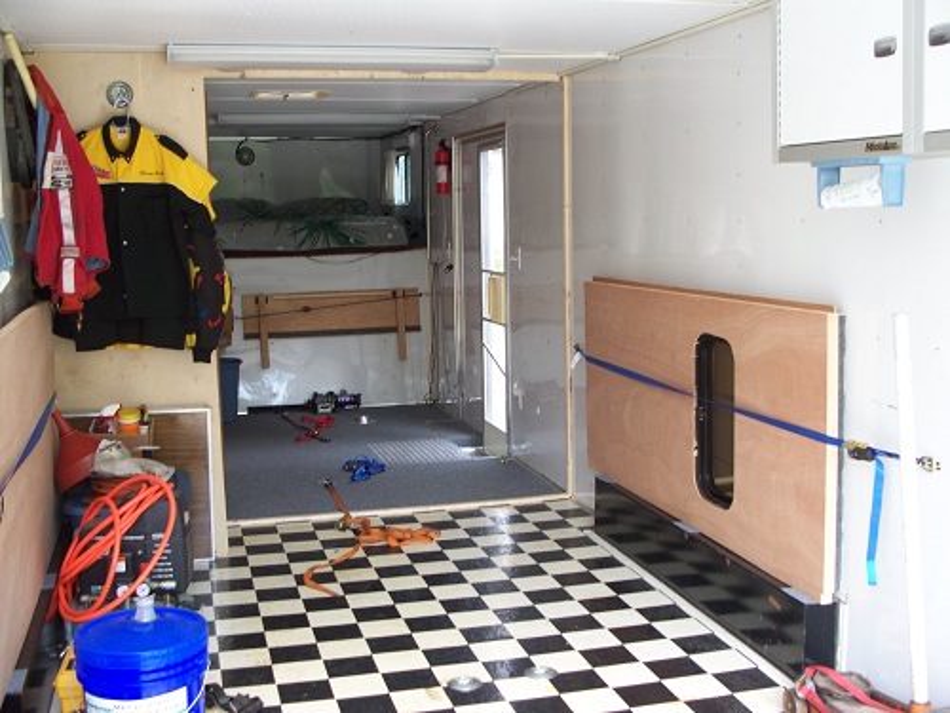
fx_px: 1290
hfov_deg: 40.4
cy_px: 356
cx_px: 475
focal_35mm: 47
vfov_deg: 30.9
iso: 100
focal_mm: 9.86
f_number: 2.9
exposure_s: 1/60
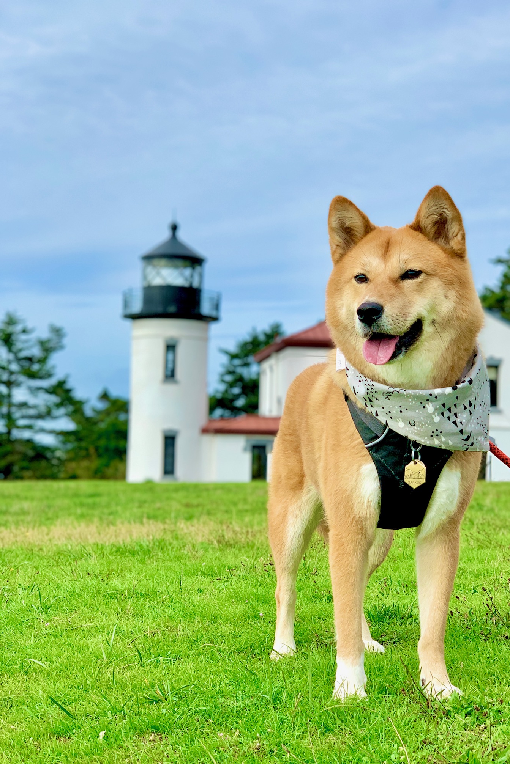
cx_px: 288
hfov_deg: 24.6
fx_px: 1168
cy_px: 377
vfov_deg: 36.2
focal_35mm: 55
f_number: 2.4
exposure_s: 1/1066
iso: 16
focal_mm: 6
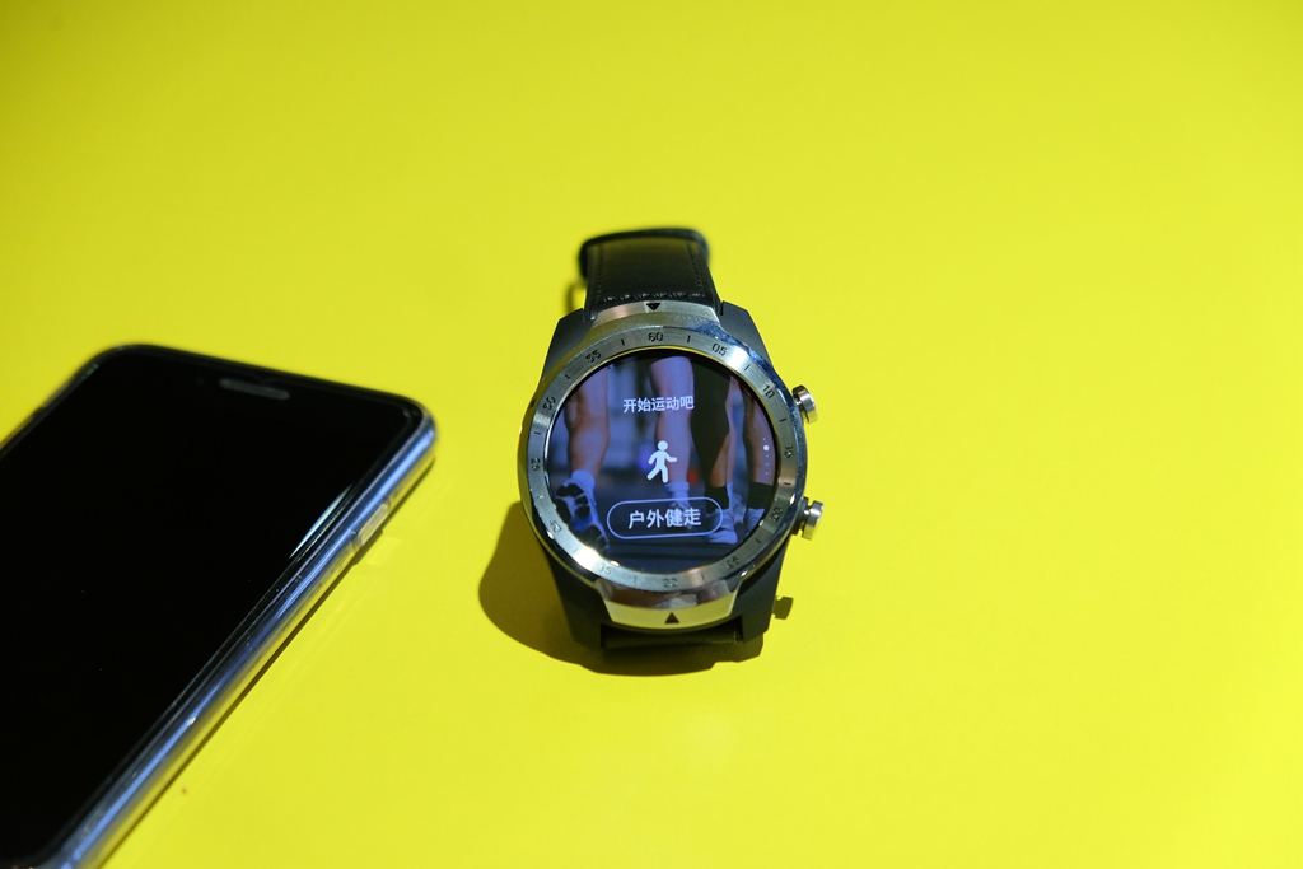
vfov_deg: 16.5
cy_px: 434
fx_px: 3004
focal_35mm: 83
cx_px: 652
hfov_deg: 24.5
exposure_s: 1/75
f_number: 4
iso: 1000
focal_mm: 55
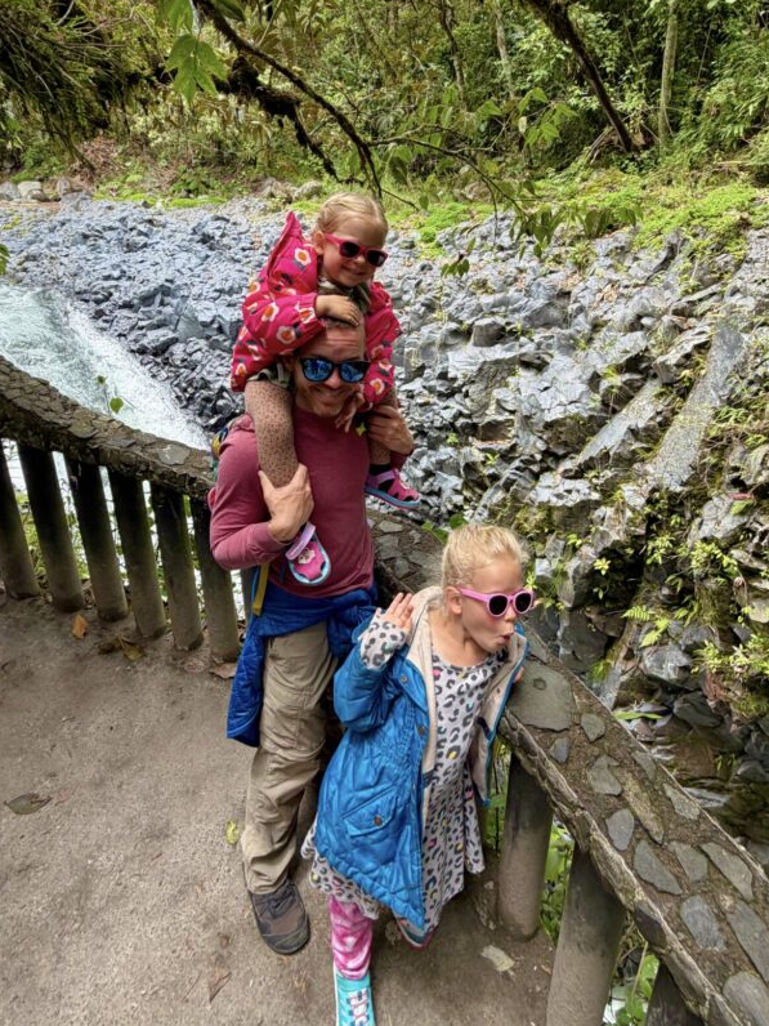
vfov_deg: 85.8
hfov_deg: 71.6
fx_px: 533
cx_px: 401
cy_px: 378
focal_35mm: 18
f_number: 2.2
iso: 50
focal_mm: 2.22
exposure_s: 1/129
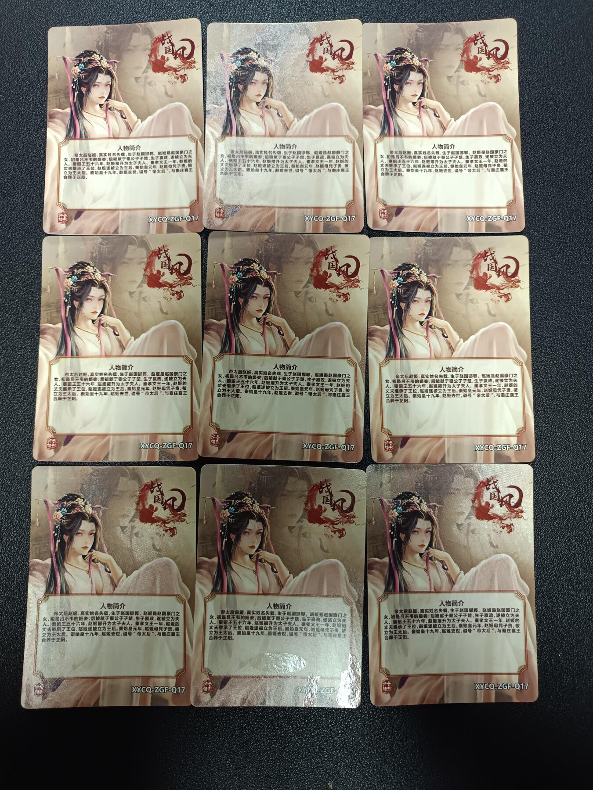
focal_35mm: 24
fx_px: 548
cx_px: 296
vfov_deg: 71.6
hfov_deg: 56.8
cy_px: 395
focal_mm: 5.31
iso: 588
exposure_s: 1/50
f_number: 1.7
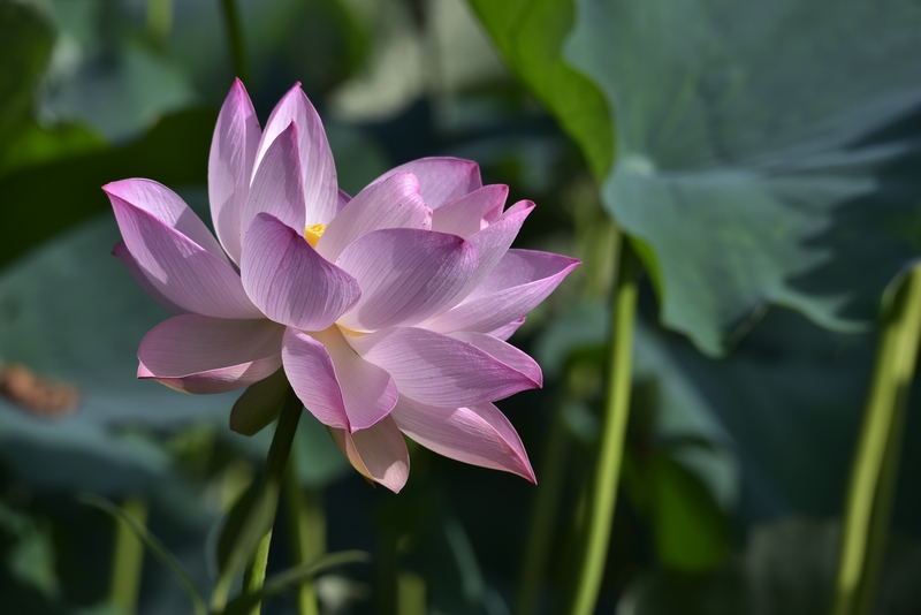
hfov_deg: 7.1
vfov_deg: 4.7
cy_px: 308
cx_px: 460
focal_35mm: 290
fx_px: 7421
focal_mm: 290
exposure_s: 1/250
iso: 100
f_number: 11
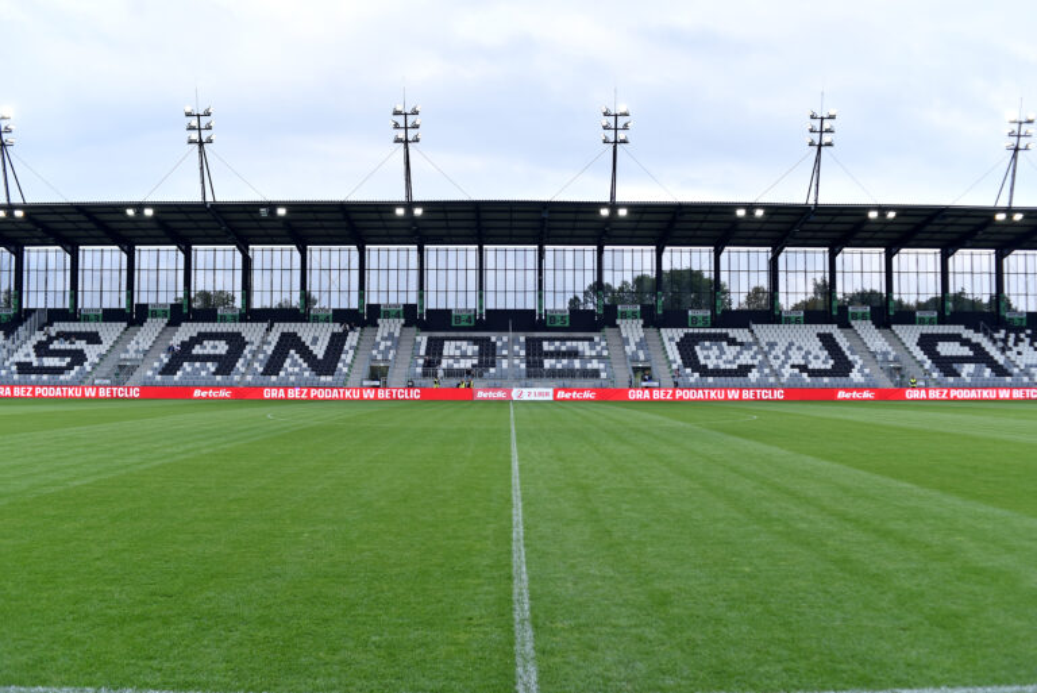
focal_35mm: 35
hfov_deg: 54.4
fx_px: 1009
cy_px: 346
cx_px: 518
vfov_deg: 37.9
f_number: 3.2
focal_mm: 35
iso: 100
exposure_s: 1/125
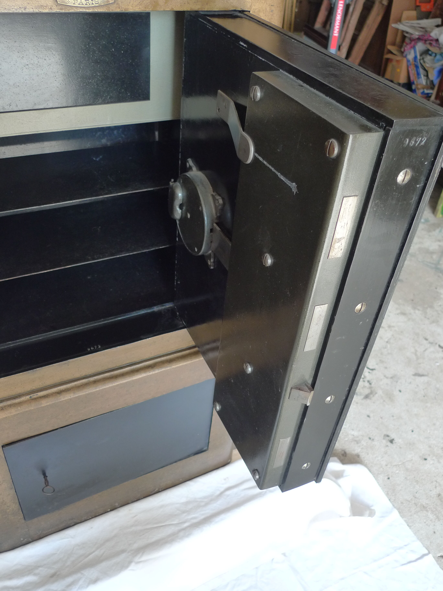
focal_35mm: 30
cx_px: 222
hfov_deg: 46.8
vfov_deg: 60.0
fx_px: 512
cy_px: 296
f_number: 2.2
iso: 160
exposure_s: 1/40
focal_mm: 6.3
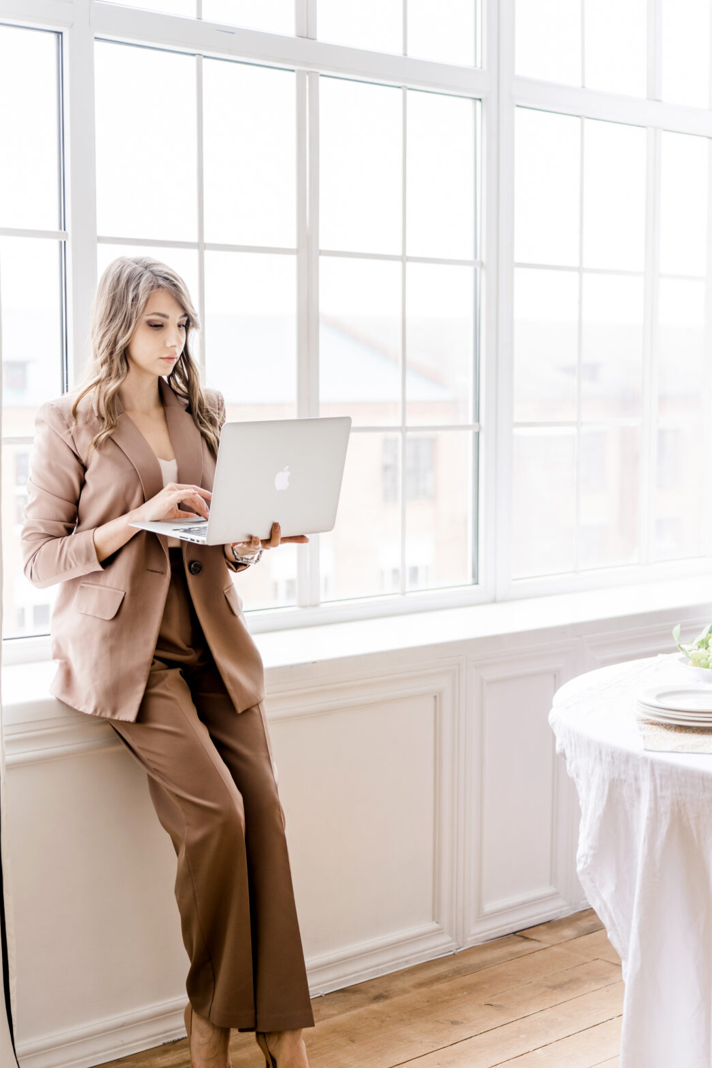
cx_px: 278
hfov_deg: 24.6
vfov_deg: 36.2
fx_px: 1632
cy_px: 566
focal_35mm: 55
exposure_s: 1/125
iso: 125
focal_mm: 45
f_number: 2.2
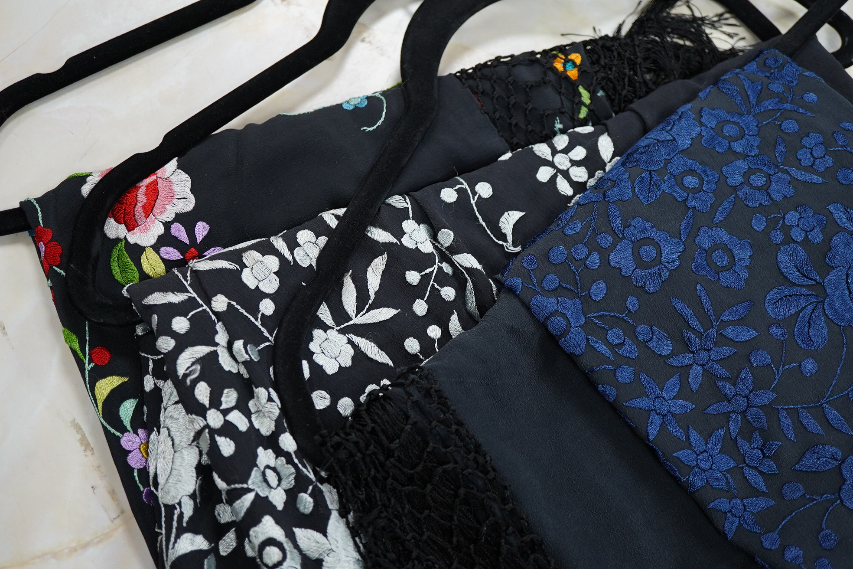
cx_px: 426
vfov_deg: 29.9
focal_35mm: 45
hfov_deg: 43.6
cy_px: 284
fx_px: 1066
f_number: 3.5
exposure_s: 1/125
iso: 1250
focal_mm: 30
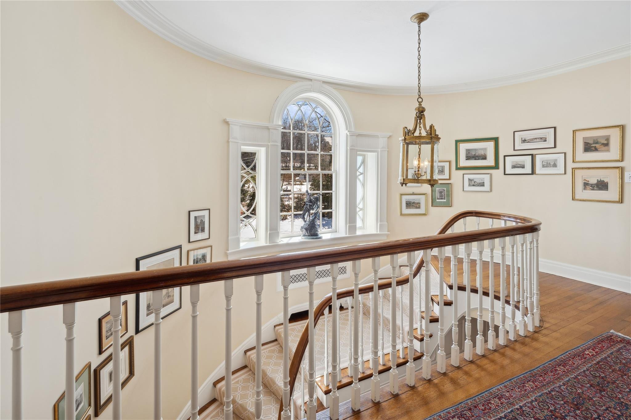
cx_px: 316
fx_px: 280
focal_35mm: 16
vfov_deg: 73.7
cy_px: 210
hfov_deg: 96.8
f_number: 13
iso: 200
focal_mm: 16
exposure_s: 1/25
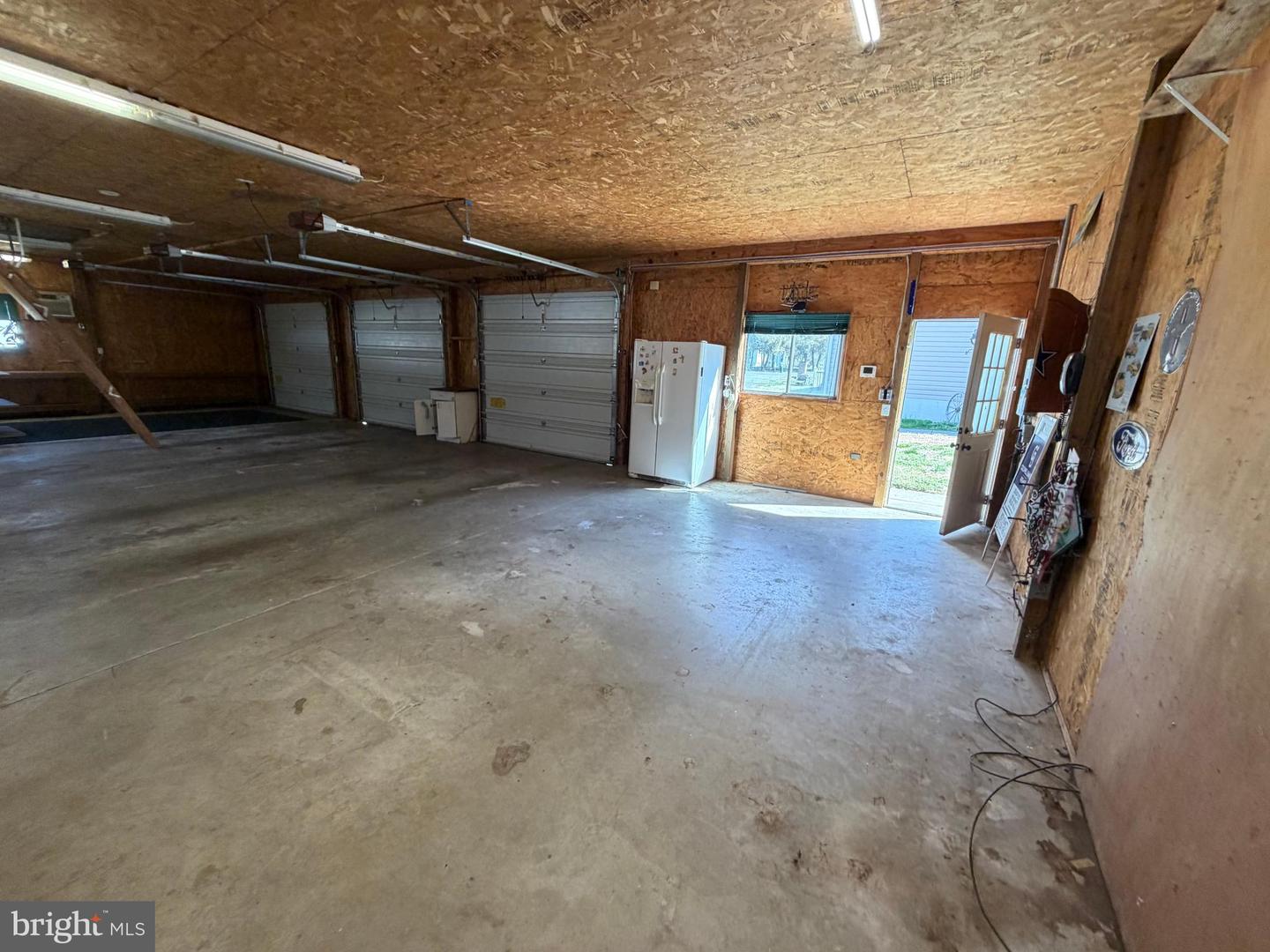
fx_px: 514
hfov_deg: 102.1
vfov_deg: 85.7
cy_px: 476
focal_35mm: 14
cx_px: 635
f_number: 2.2
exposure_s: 1/120
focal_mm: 2.22
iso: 200
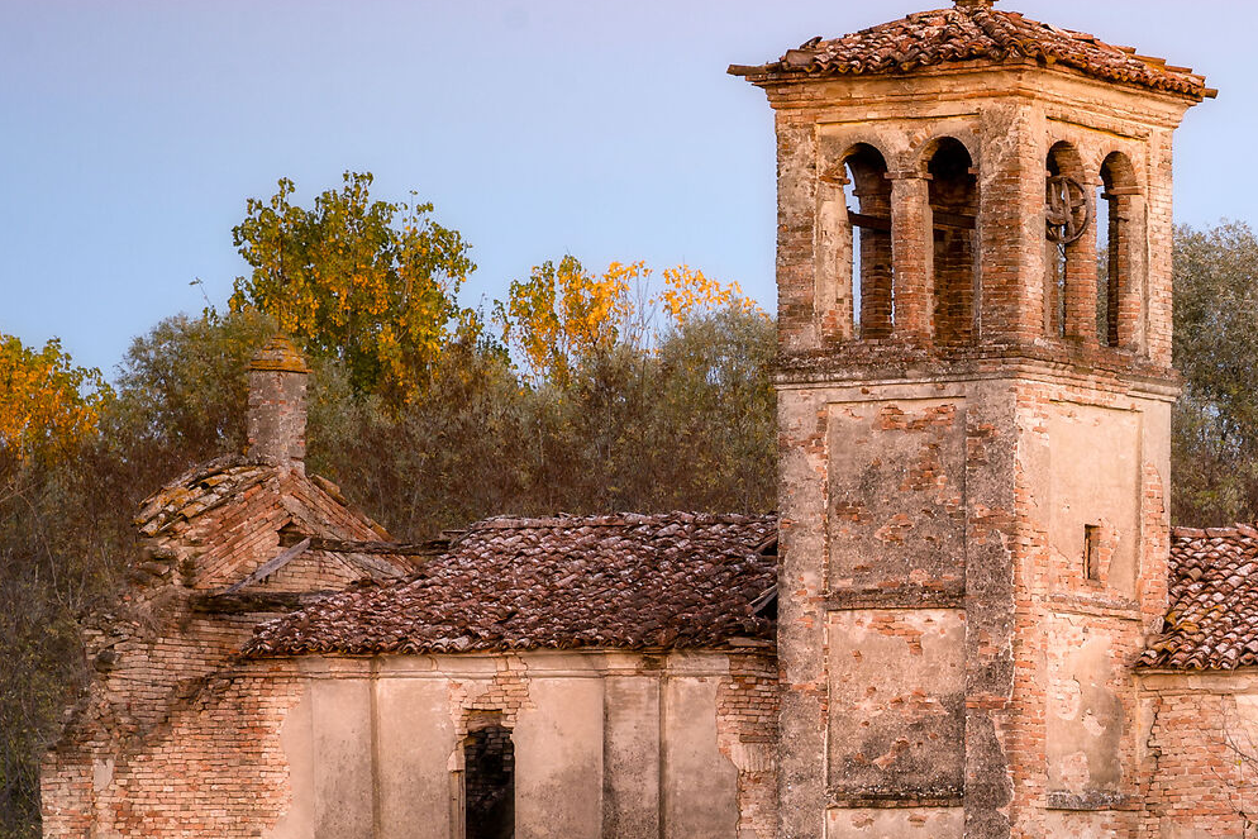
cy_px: 740
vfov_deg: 6.9
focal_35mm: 198
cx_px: 1383
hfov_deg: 10.3
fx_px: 6920
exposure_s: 5
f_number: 11
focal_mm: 82
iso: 100
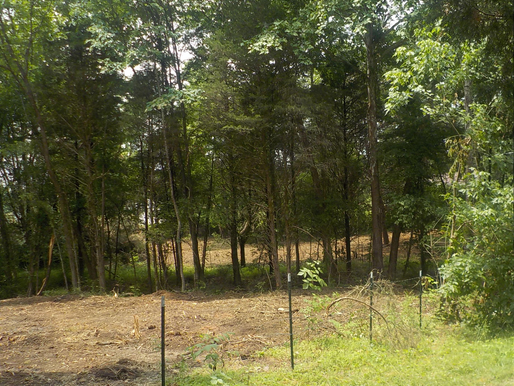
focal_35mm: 38
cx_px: 319
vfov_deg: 37.5
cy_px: 242
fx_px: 564
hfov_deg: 48.6
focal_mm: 4.1
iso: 125
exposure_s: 1/320
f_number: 3.3
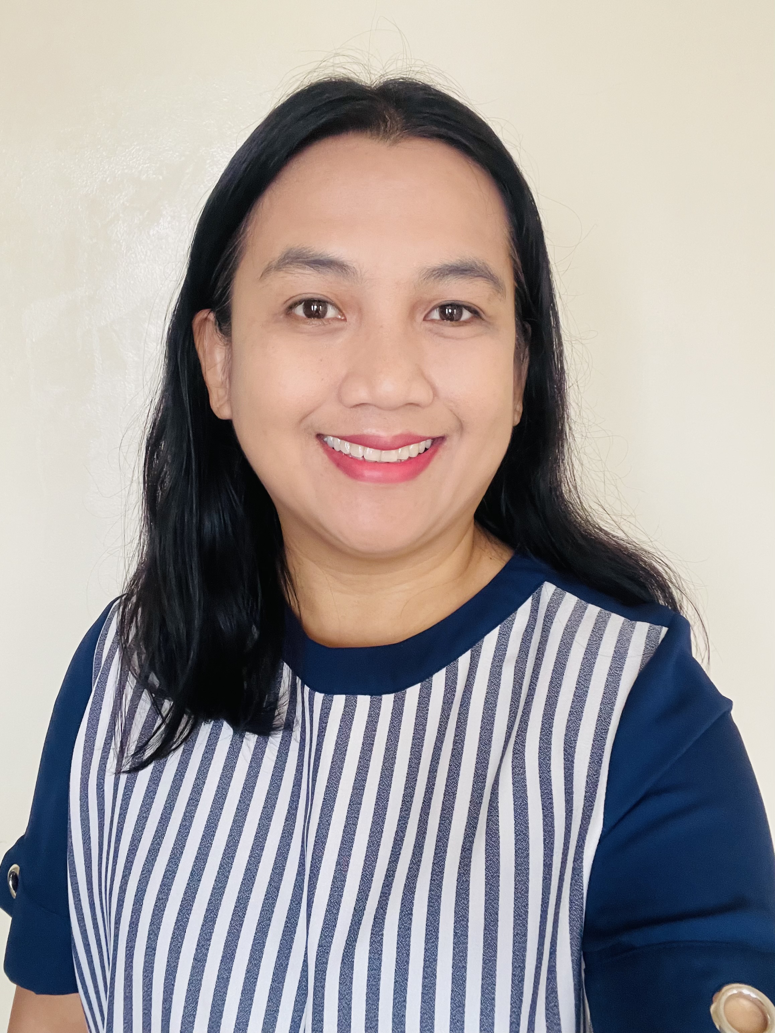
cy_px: 516
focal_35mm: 30
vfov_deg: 60.0
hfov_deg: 46.8
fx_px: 896
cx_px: 388
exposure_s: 1/60
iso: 320
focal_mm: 2.71
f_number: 2.2
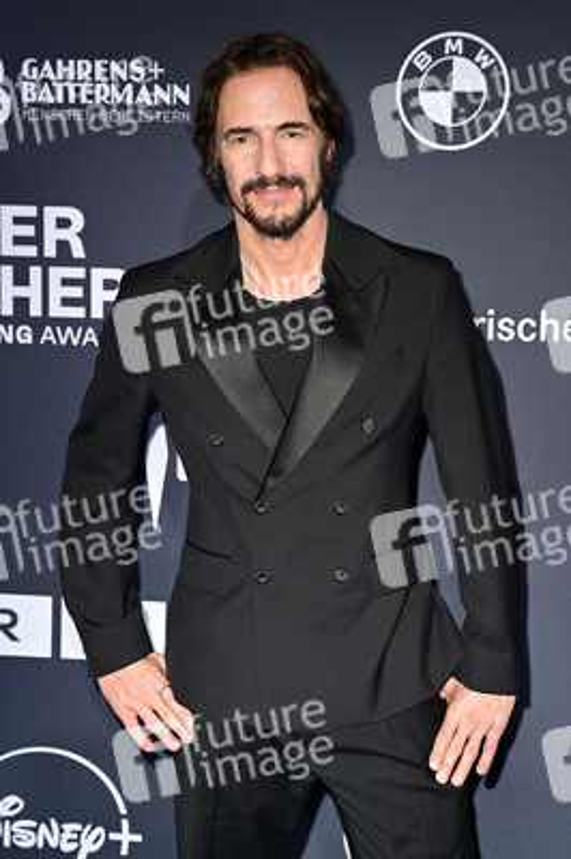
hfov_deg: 17.5
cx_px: 286
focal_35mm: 78
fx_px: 1859
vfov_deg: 26.0
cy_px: 430
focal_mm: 78
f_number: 5.6
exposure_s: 1/250
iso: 1000
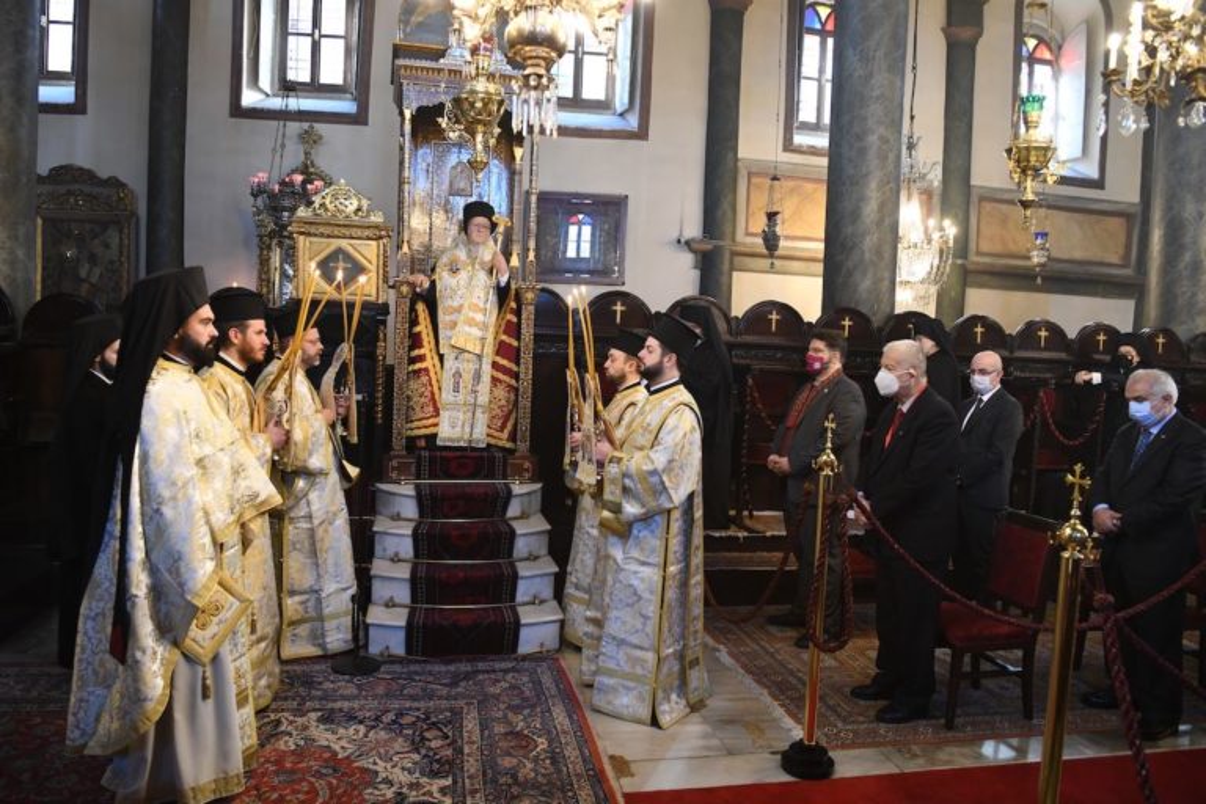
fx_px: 804
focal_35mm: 24
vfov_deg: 53.1
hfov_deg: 73.7
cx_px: 603
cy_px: 402
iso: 4000
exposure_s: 1/80
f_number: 4.5
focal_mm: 24
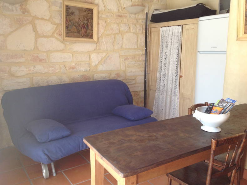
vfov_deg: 40.7
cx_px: 124
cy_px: 92
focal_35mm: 35
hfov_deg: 52.6
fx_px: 250
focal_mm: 4.28
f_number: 2.4
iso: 64
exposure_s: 1/60
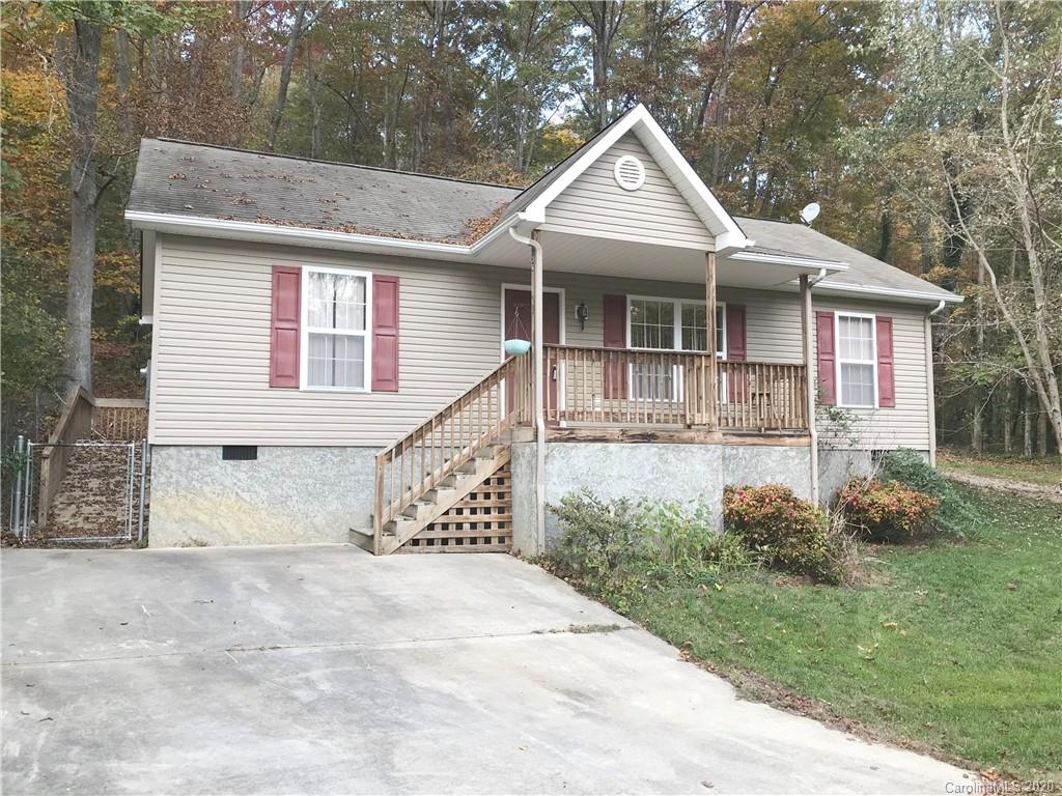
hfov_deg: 63.4
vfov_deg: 49.7
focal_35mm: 28
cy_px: 398
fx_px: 859
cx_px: 531
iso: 25
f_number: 1.8
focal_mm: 3.99
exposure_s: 1/120
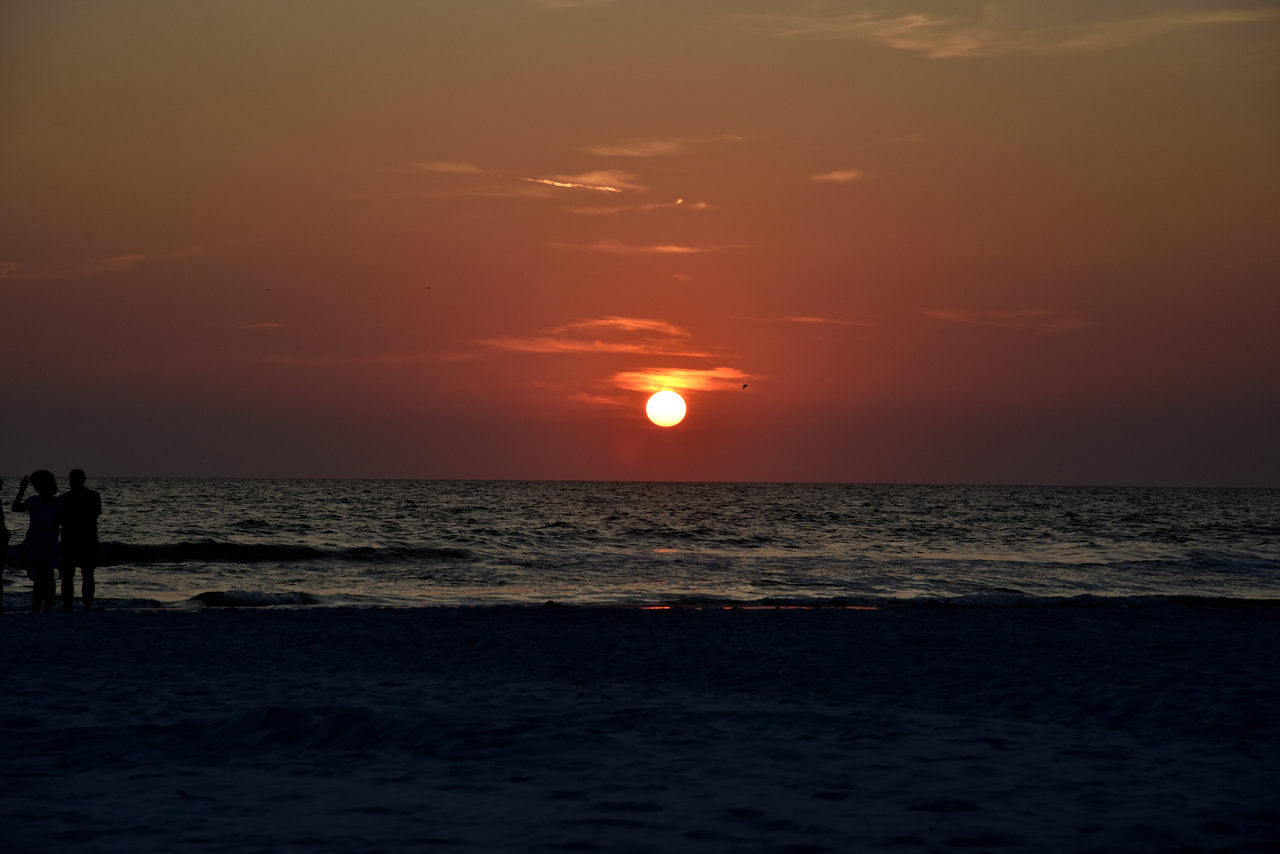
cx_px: 640
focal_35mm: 120
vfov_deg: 11.4
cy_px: 427
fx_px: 4268
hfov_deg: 17.1
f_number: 7.1
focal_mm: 120
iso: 1000
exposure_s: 1/2500
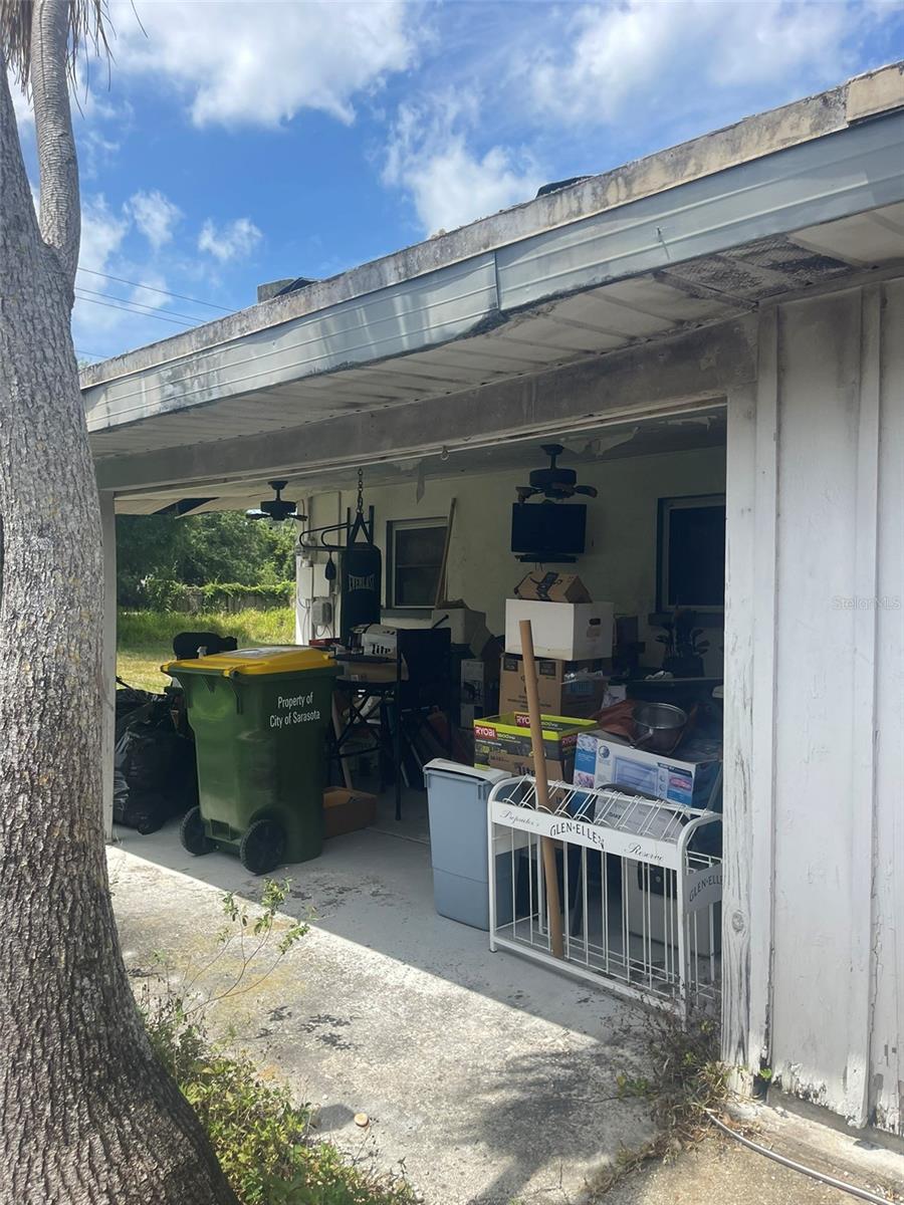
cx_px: 452
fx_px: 871
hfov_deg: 54.9
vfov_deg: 69.4
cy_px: 602
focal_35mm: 25
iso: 32
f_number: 1.6
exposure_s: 1/2336
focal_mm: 5.1
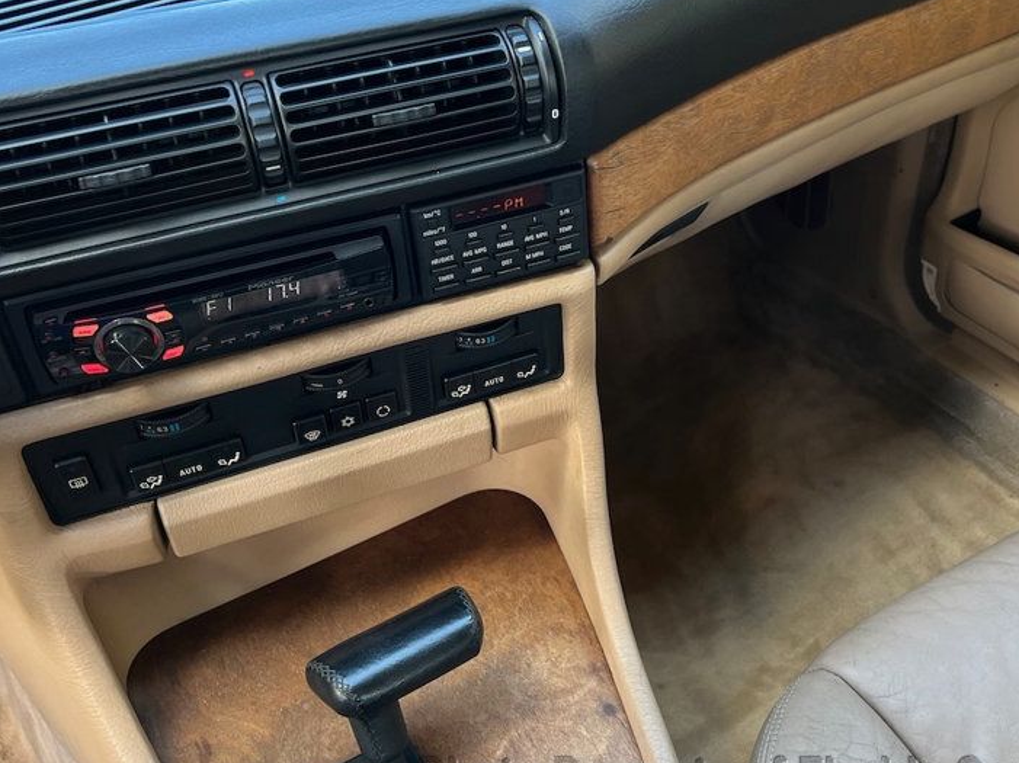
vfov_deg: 37.4
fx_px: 1118
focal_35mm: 38
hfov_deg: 48.9
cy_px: 266
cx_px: 580
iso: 100
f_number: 1.5
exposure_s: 1/121
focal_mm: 5.7
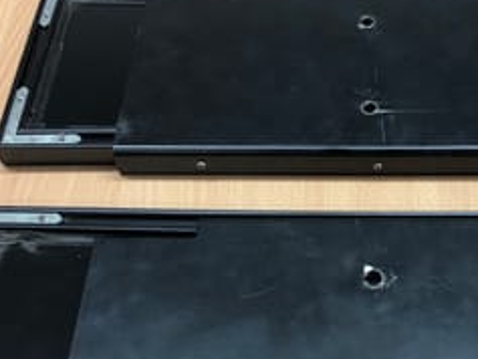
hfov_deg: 31.9
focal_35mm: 59
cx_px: 375
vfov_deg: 24.7
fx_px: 815
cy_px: 251
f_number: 1.8
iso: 40
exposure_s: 1/17
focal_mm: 3.99
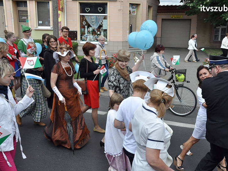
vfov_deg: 35.9
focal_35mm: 40
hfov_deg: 46.8
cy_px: 86
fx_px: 263
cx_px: 119
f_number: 11
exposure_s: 1/800
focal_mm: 24
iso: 1250
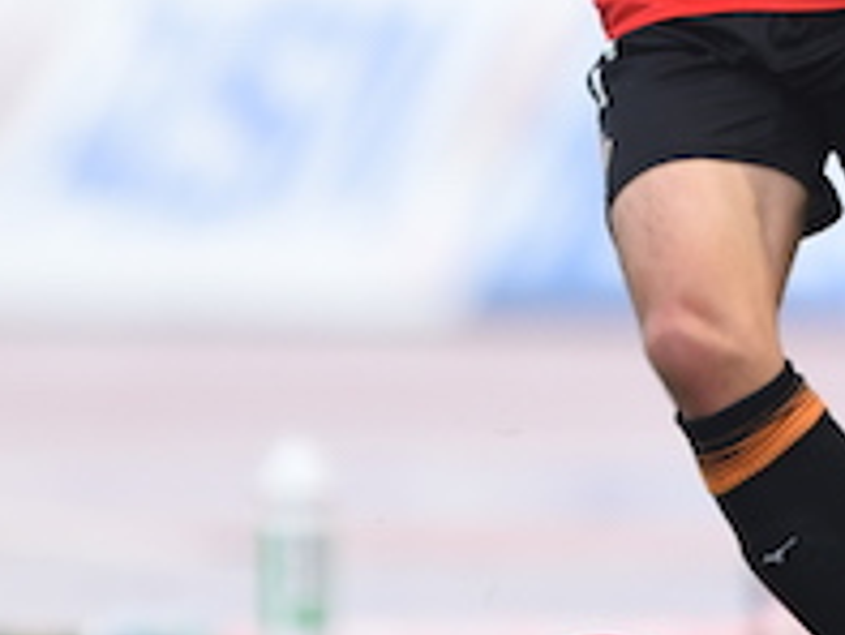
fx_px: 52491
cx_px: 836
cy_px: -34
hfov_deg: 0.9
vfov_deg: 0.7
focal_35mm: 2149
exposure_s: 1/1250
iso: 2000
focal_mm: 550
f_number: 4
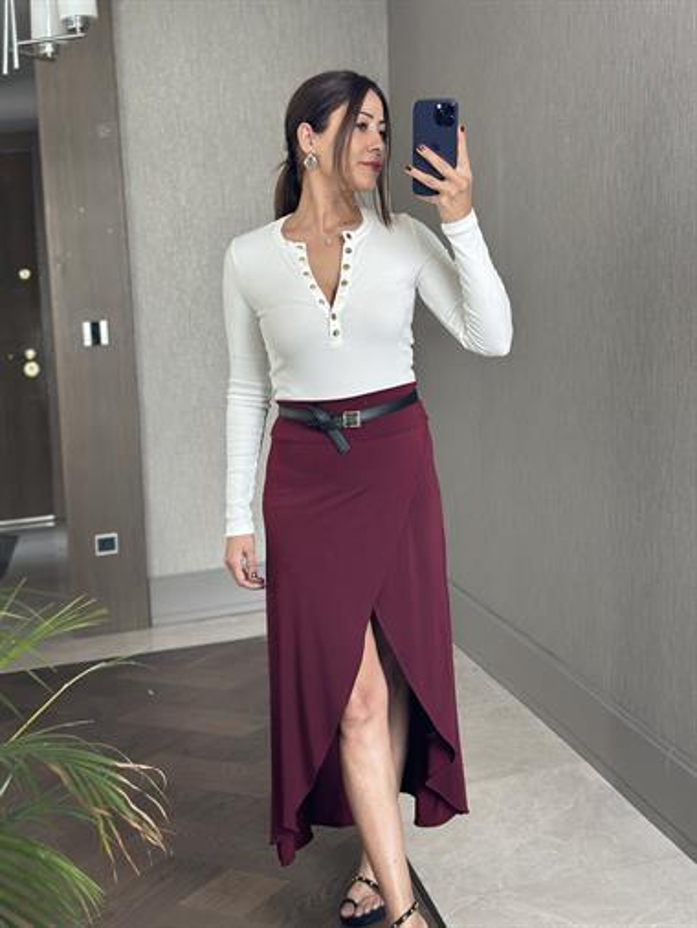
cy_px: 464
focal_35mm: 48
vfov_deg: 39.6
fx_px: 1288
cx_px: 348
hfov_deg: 30.3
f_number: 1.78
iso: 125
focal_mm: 6.86
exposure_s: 1/112
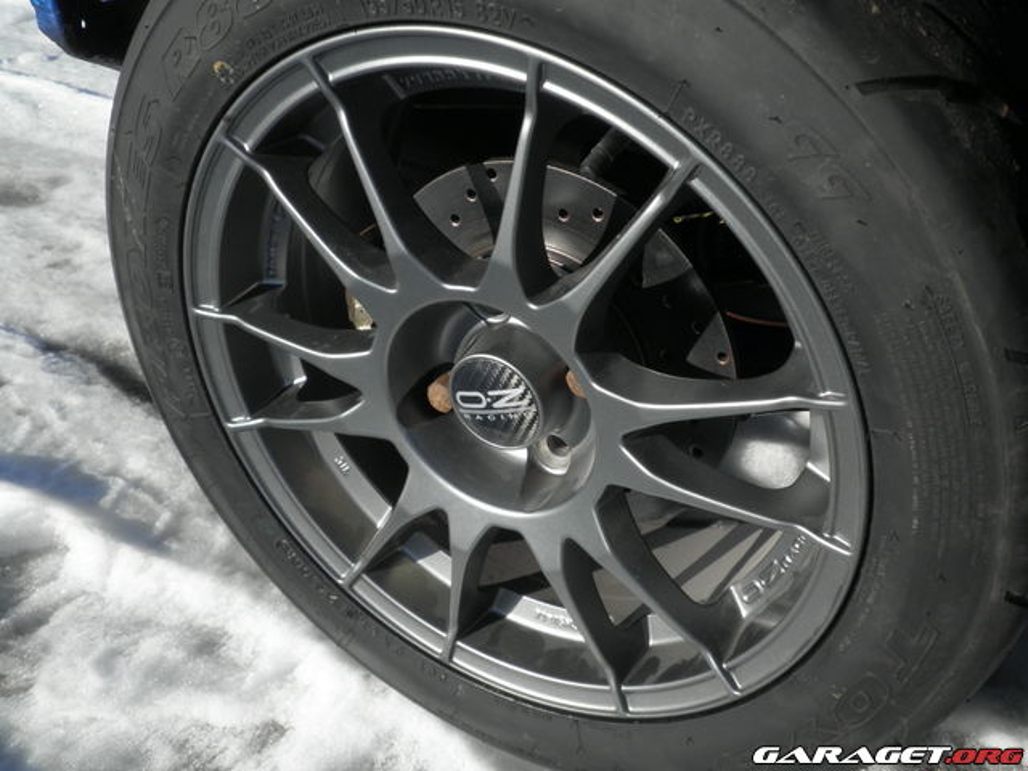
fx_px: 1099
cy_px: 386
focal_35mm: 37
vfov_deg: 38.7
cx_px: 514
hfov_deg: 50.1
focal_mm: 6.5
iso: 64
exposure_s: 1/1000
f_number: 3.1
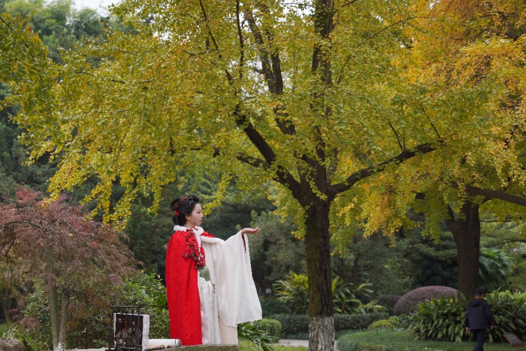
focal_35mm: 94
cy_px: 234
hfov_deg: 21.6
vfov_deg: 14.5
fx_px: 1373
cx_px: 199
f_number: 4.5
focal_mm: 66
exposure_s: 1/125
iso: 100
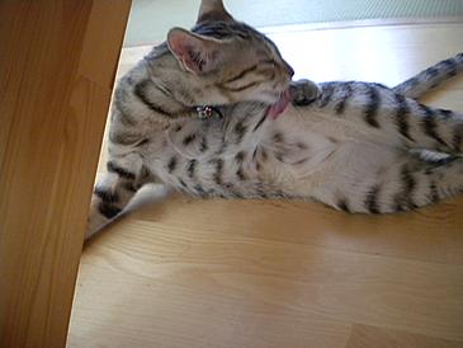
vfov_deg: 40.7
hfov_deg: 52.6
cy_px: 174
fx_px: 468
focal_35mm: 35
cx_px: 232
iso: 400
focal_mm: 6.3
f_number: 3.1
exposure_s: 1/21
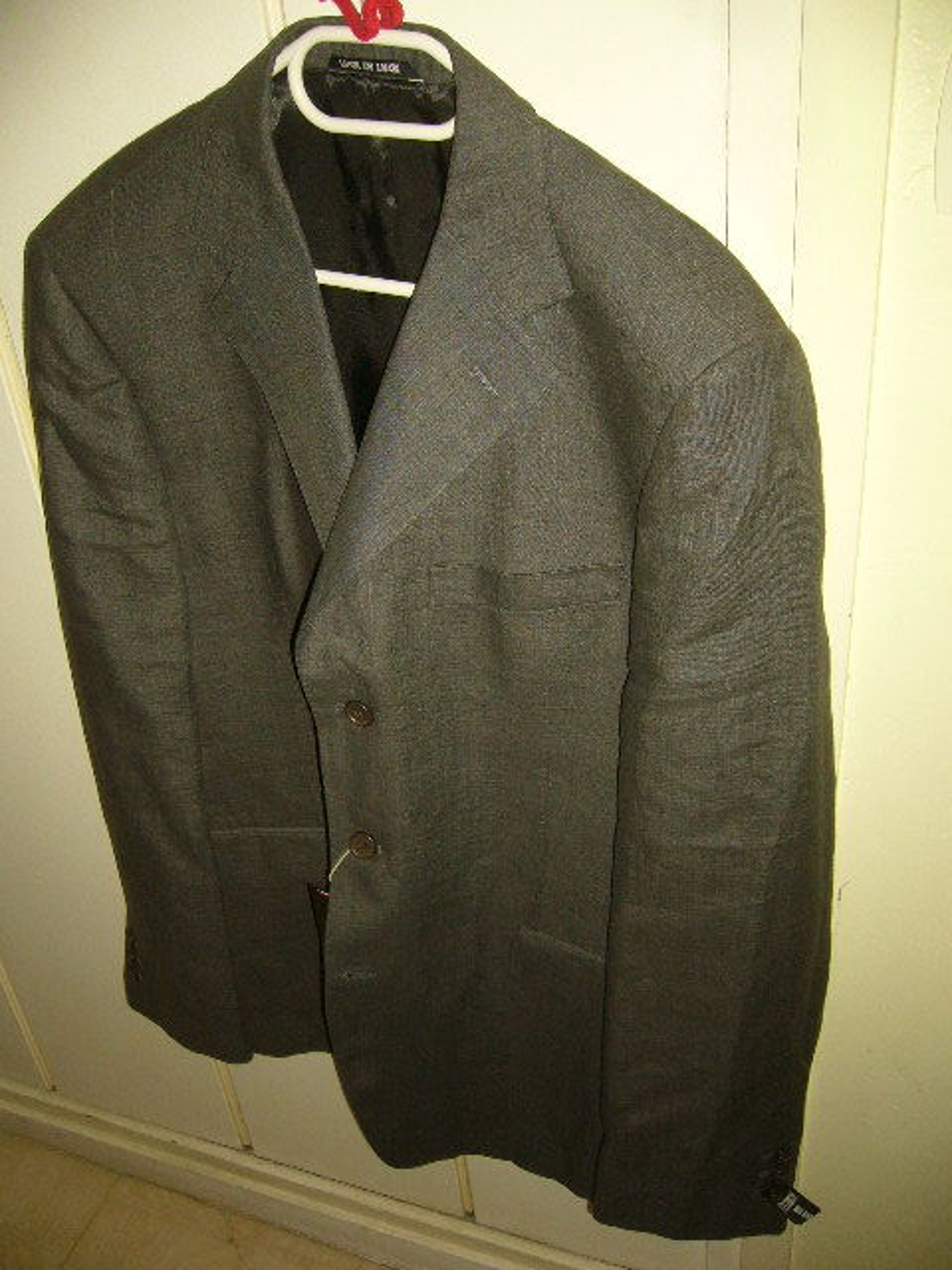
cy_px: 635
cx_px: 476
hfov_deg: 40.7
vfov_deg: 52.6
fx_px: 1283
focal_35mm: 35
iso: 100
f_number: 2.8
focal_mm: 5.8
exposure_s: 1/60
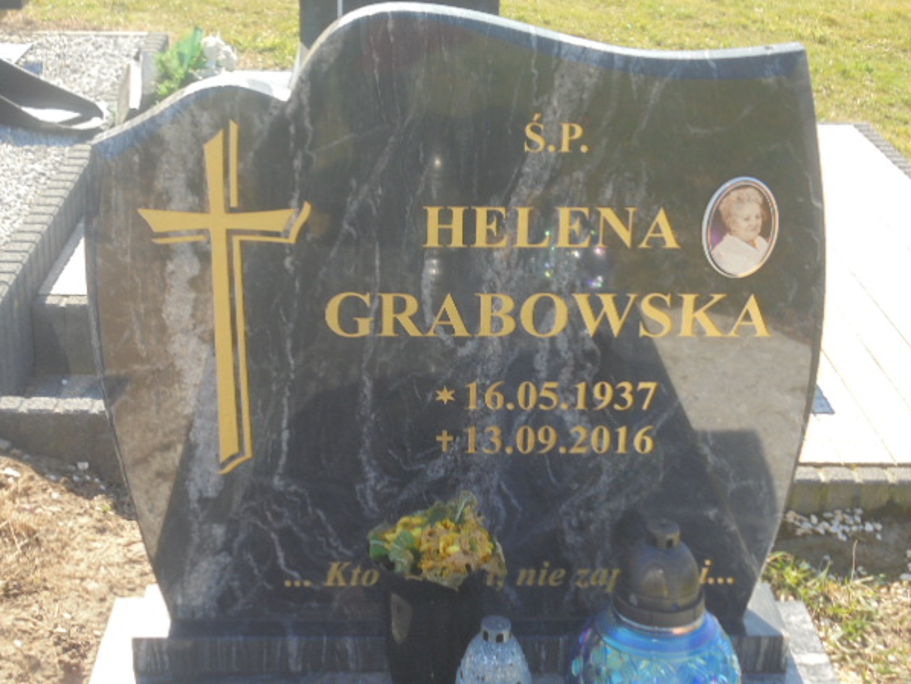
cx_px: 446
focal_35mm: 60
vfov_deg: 24.4
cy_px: 327
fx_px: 1579
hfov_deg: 32.2
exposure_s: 1/160
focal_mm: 10.1
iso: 100
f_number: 5.2
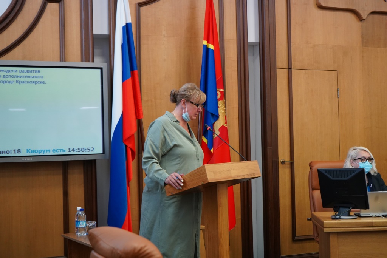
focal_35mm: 58
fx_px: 624
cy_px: 129
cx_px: 194
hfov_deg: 34.5
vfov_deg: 23.4
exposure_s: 1/160
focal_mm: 58
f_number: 5
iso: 4000
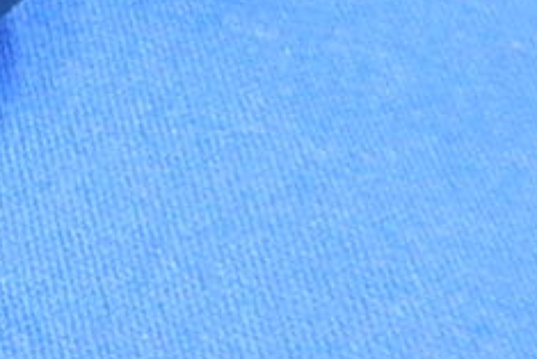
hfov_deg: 10.6
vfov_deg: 7.3
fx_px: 2612
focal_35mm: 175
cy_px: -521
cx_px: -583
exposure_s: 1/15
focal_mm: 5.9
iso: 400
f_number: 3.9
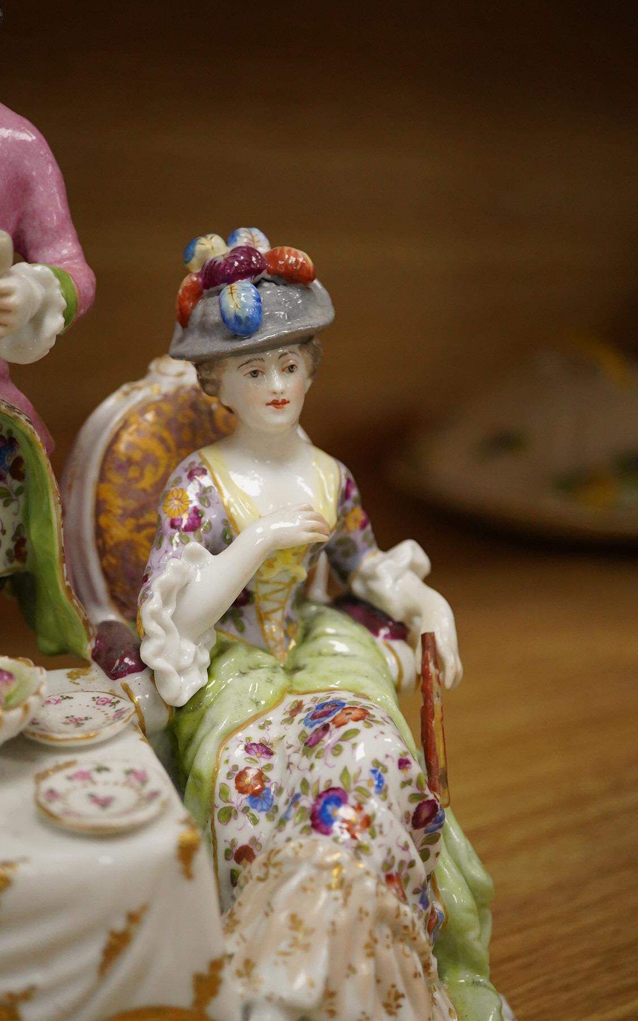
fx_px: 1391
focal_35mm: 50
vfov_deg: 40.3
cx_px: 321
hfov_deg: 25.8
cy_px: 531
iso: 2500
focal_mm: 30
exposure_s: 1/640
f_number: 5
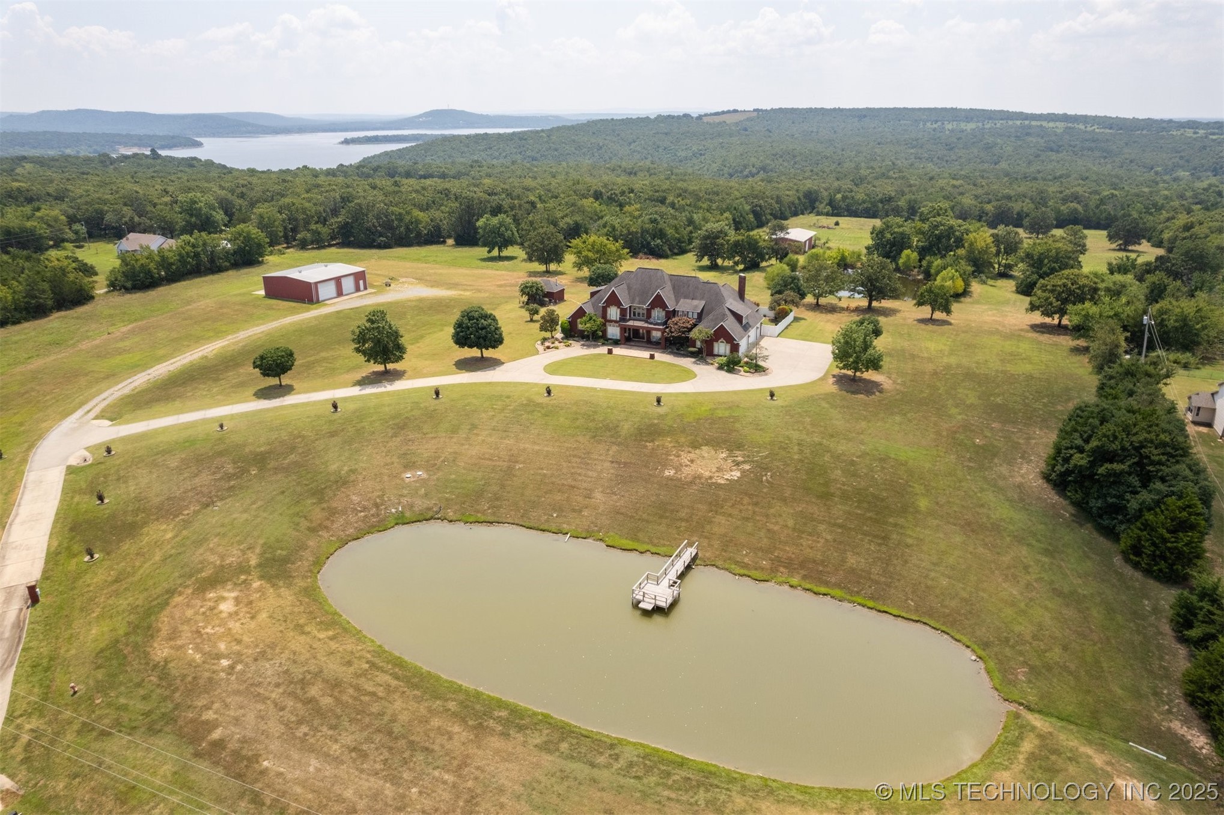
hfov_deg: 78.6
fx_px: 748
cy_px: 408
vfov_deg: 57.2
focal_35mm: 22
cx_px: 612
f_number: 2.8
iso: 140
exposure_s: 1/2000
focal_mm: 8.38
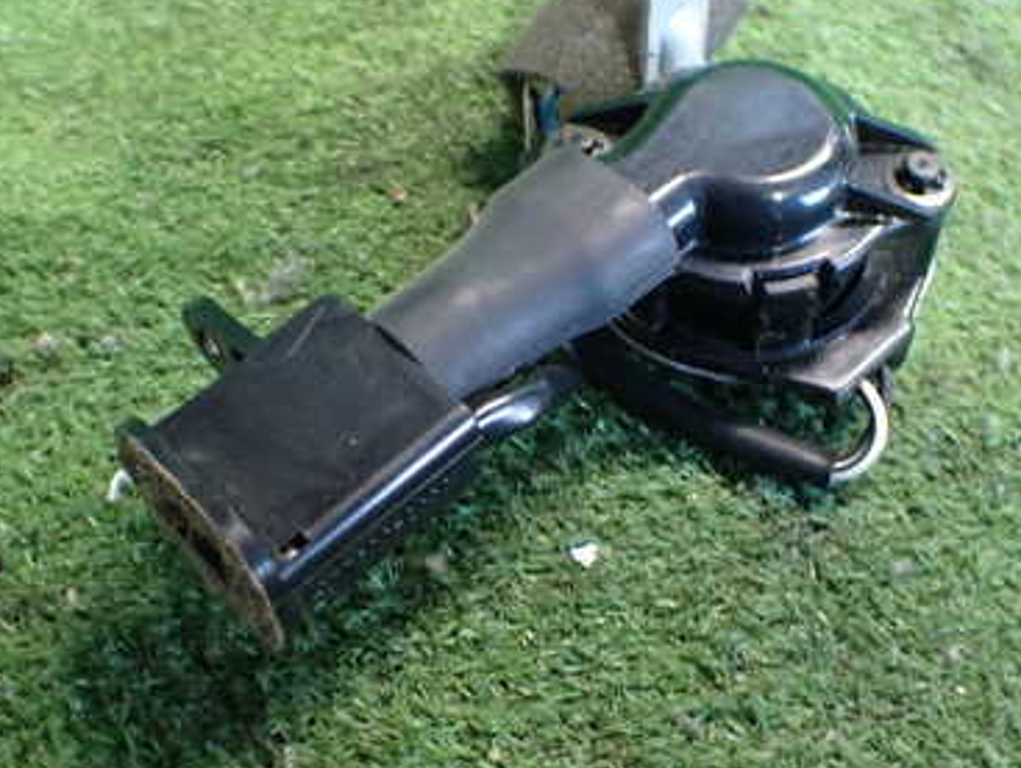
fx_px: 1447
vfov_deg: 29.6
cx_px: 481
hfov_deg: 38.9
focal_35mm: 49
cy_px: 275
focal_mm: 5.4
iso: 800
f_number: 2.3
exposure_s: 1/30
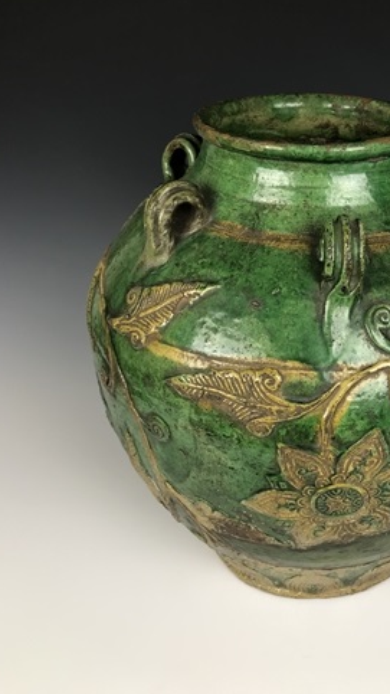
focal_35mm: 38
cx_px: 305
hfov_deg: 30.5
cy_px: 285
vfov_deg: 52.5
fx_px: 699
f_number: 1.8
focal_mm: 3.99
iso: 25
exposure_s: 1/60
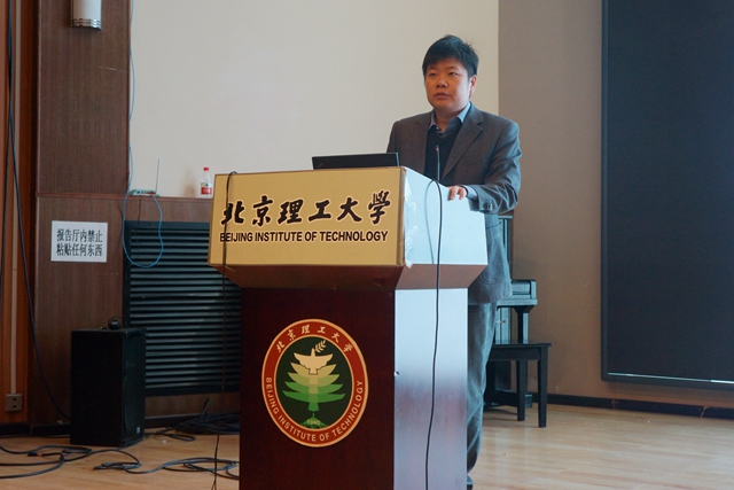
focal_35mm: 55
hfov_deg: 36.2
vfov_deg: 24.6
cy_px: 245
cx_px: 367
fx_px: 1122
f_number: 4.5
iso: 800
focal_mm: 37
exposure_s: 1/50
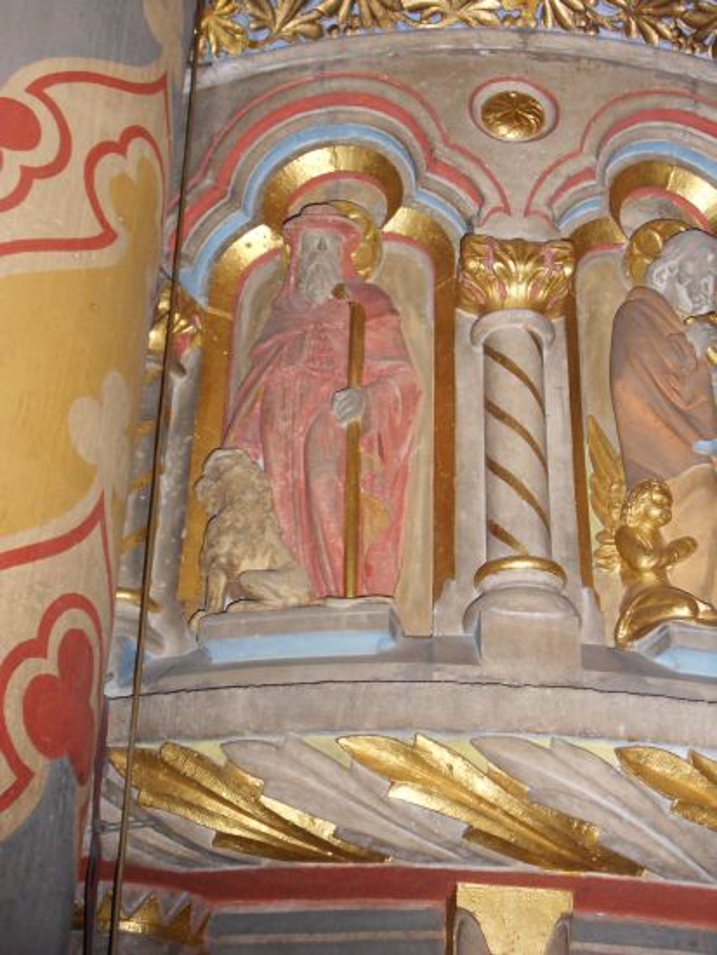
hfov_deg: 28.1
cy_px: 478
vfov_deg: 36.8
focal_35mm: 52
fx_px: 1435
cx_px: 358
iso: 400
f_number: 4.5
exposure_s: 1/60
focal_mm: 9.1
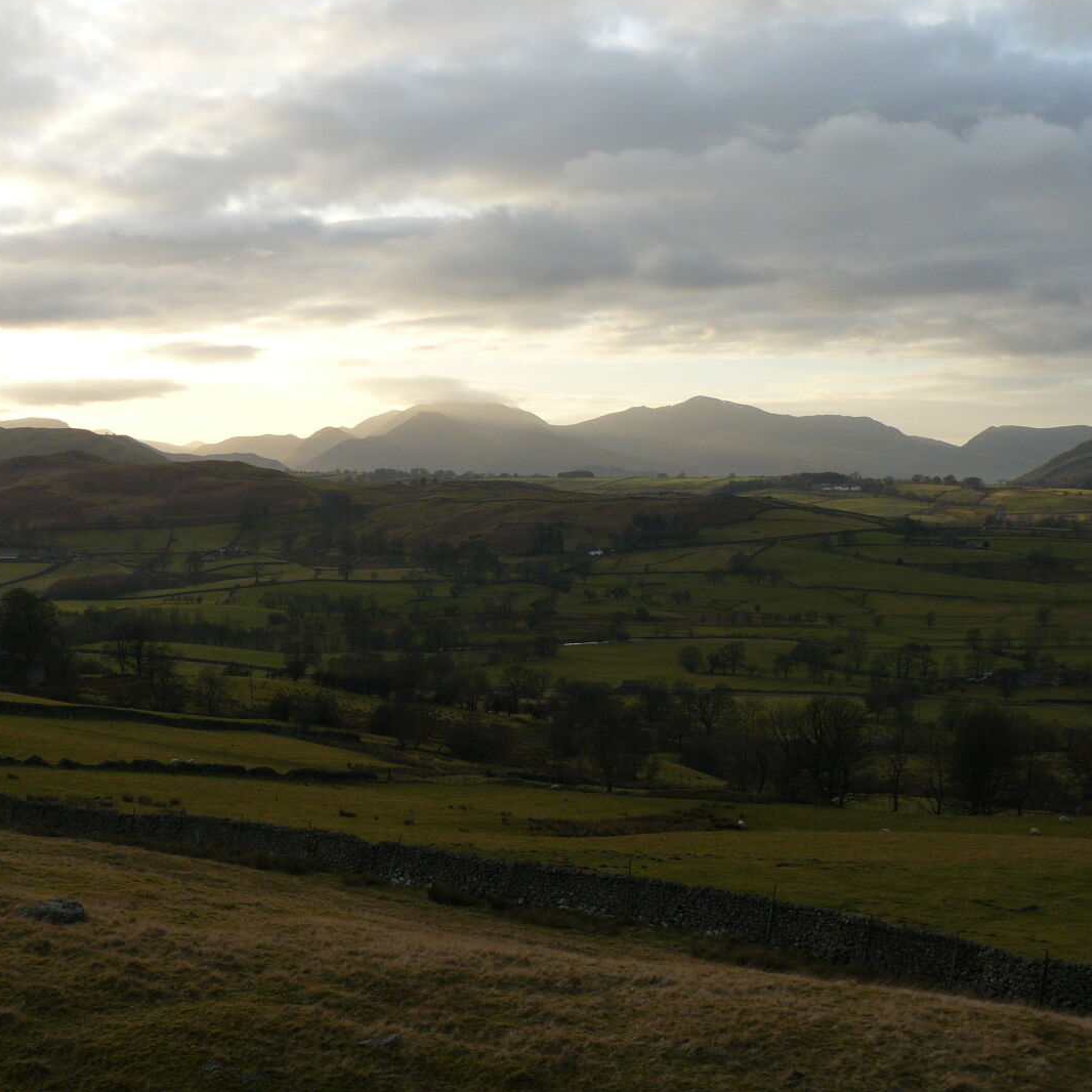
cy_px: 543
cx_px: 420
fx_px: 1535
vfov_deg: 39.2
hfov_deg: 39.0
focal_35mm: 43
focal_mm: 6
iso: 100
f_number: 4.5
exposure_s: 1/250
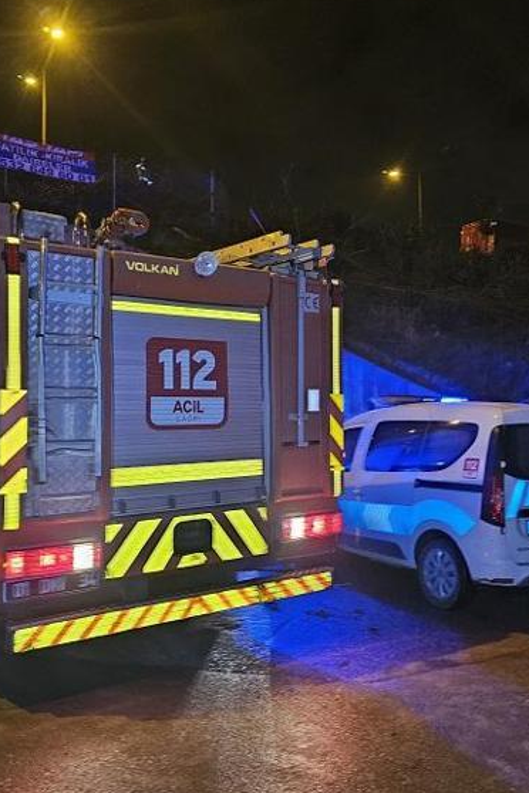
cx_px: 290
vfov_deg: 57.2
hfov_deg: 39.9
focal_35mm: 33
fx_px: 727
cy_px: 389
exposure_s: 1/33.3
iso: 640
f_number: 1.7
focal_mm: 6.3
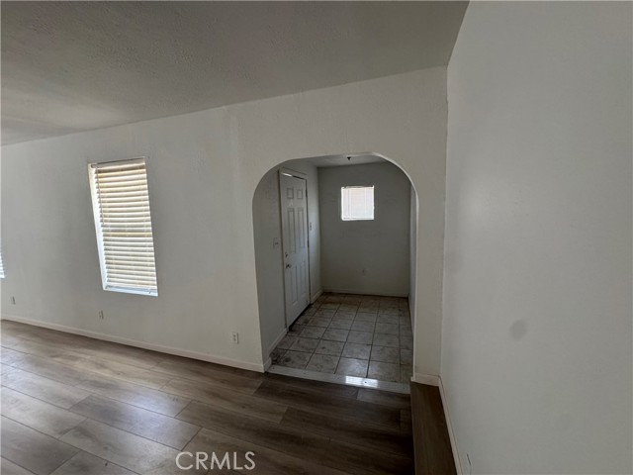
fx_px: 256
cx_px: 316
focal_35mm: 14
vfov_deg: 85.7
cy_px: 238
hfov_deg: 102.1
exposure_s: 1/78
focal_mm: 2.22
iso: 320
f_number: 2.2
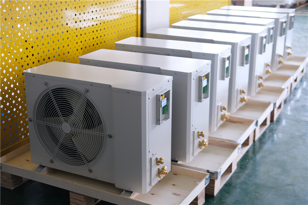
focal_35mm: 53
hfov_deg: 37.5
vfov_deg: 25.5
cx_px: 154
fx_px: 453
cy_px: 102
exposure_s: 1/105
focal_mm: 35
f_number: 2
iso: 320
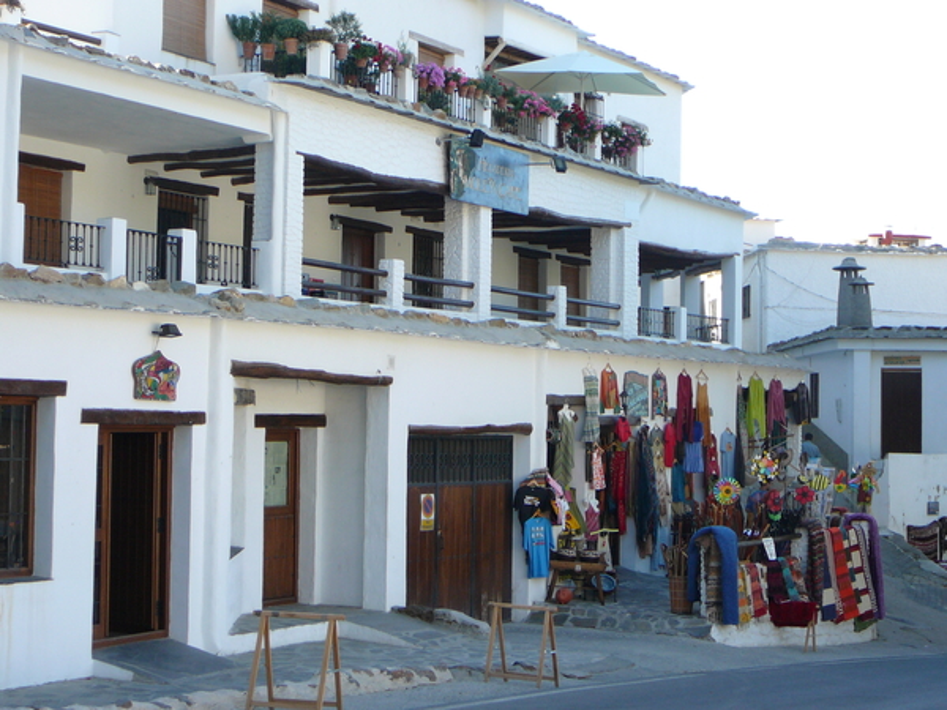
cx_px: 474
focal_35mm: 65
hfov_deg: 29.8
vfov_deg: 22.6
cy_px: 355
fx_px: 1778
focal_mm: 9.7
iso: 80
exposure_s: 1/160
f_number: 3.6
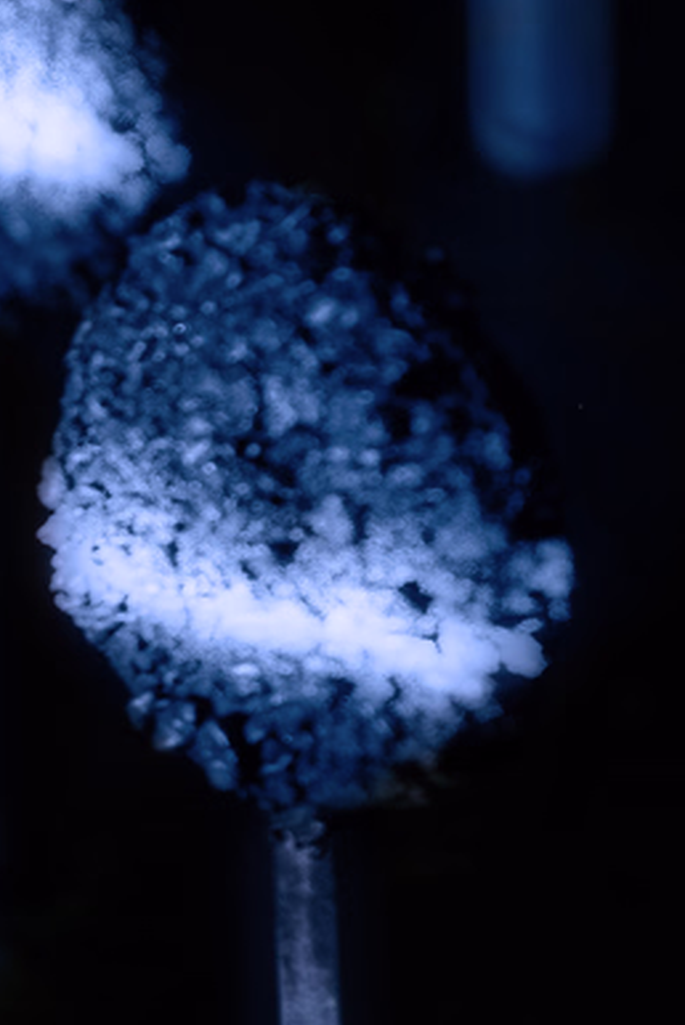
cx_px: -410
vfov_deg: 2.2
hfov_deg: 1.4
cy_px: 576
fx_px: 27206
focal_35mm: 955
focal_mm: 192
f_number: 5.6
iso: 800
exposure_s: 1
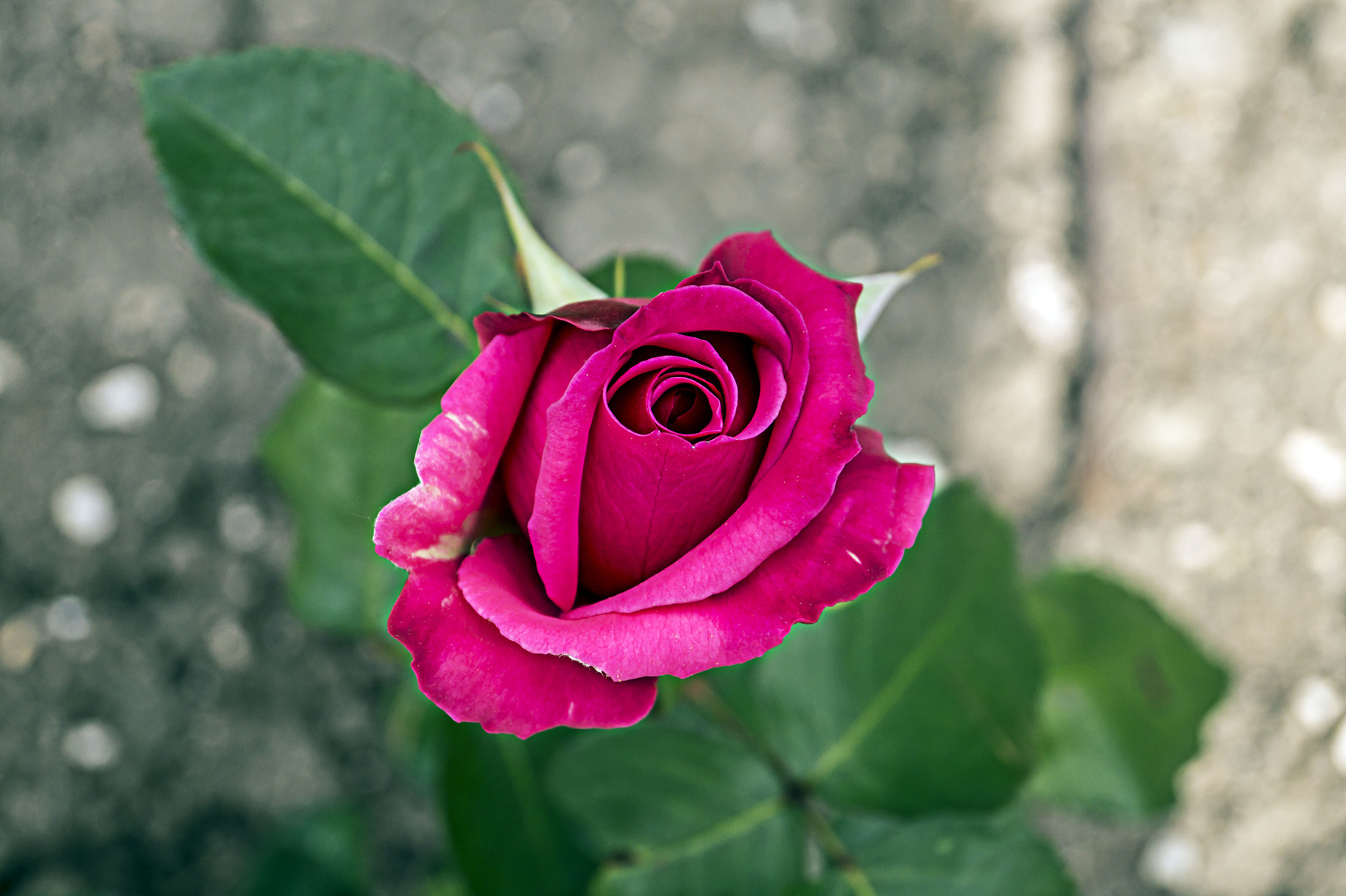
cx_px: 673
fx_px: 3083
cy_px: 448
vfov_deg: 16.5
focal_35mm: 82
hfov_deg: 24.6
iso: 200
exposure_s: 1/400
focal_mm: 55
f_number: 5.6
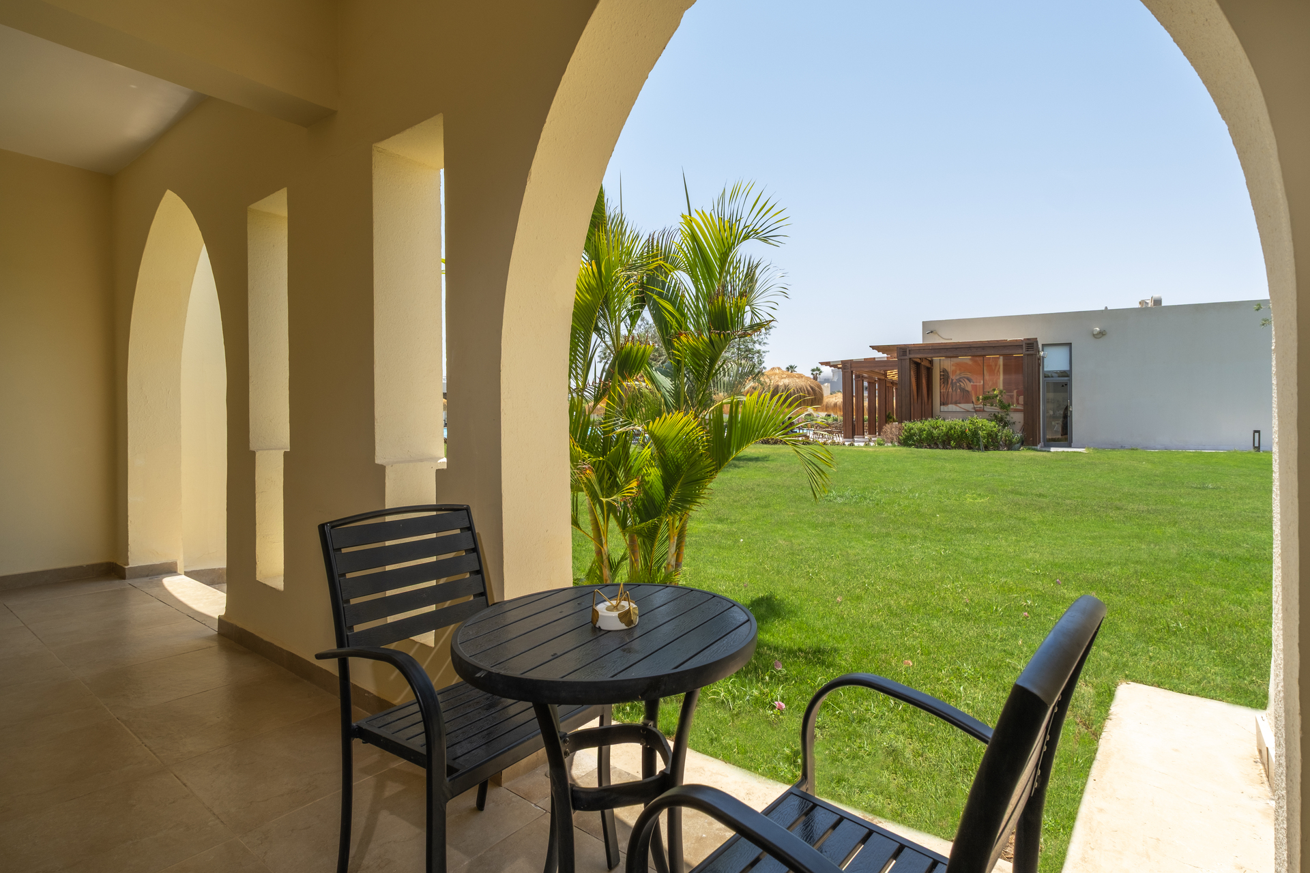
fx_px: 619
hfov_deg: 93.3
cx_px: 655
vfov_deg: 70.4
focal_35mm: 17
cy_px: 436
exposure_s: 1/320
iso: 125
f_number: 5.6
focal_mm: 11
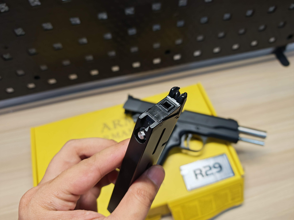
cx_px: 147
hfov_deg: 71.6
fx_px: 204
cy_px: 110
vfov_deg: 56.8
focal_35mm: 24
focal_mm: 6.83
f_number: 2
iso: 125
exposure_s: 1/100
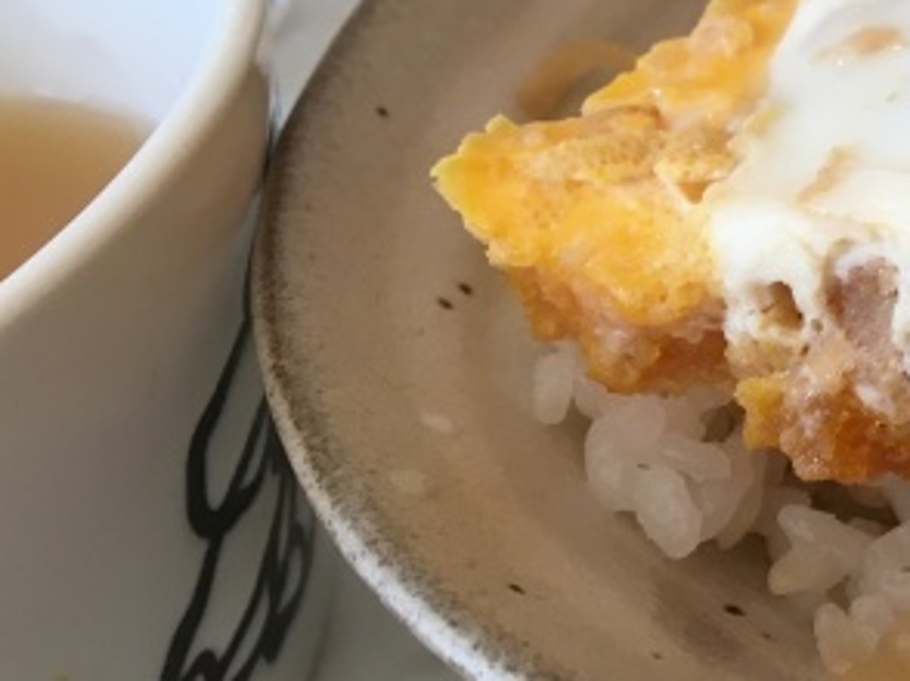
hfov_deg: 22.5
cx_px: 1133
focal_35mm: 79
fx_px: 2075
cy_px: 77
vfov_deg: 18.4
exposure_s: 1/30
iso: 32
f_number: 2.2
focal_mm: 4.15
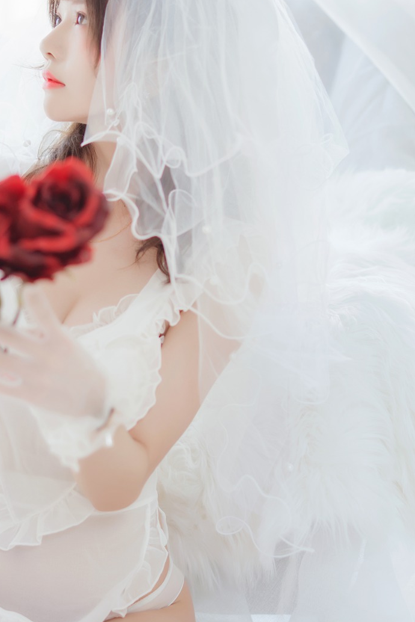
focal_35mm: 87
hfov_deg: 15.7
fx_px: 1503
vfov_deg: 23.4
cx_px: 112
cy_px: 343
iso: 200
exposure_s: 1/200
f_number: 2
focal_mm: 50
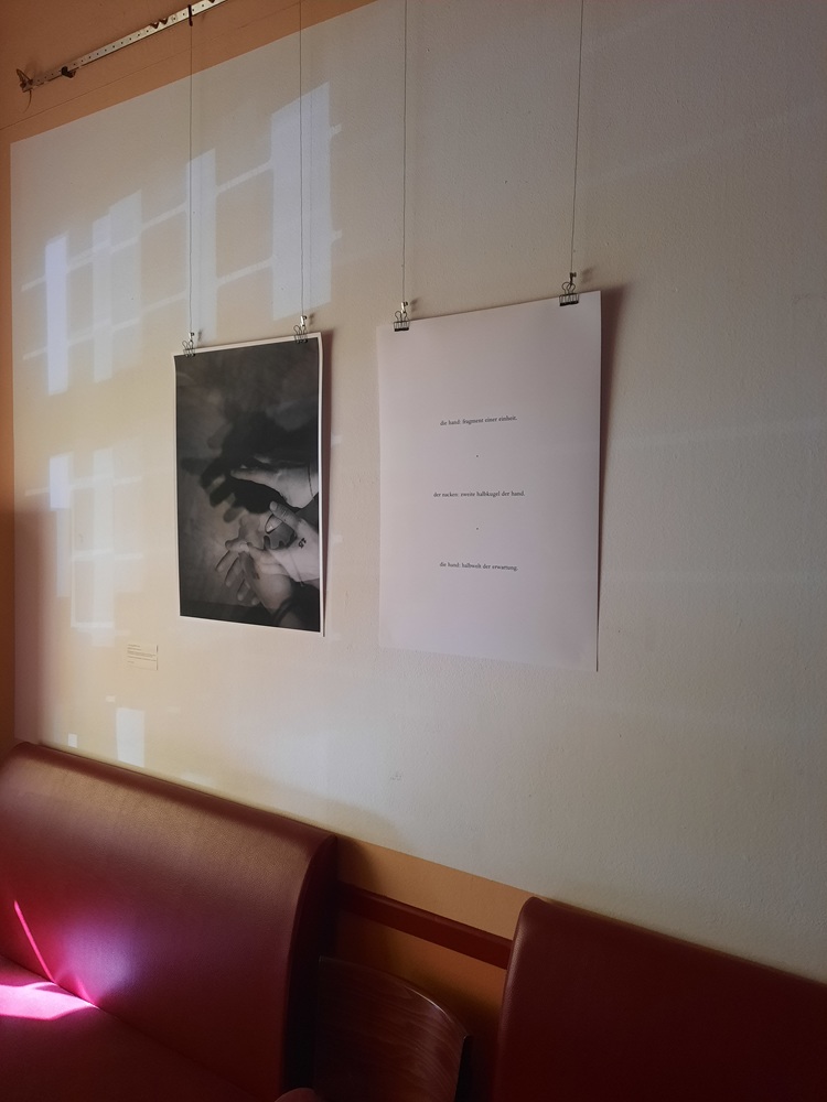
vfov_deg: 69.4
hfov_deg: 54.9
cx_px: 414
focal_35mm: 25
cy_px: 551
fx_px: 796
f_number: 2
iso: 320
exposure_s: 1/60
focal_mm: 4.6
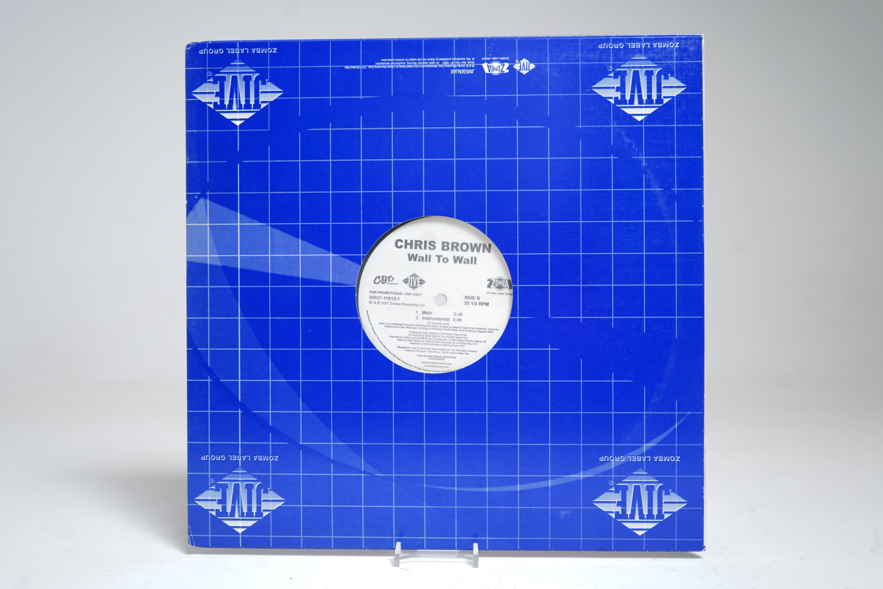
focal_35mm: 31
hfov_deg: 60.3
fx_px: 760
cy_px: 294
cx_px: 442
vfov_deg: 42.3
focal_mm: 31
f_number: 5
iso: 64
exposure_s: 1/3
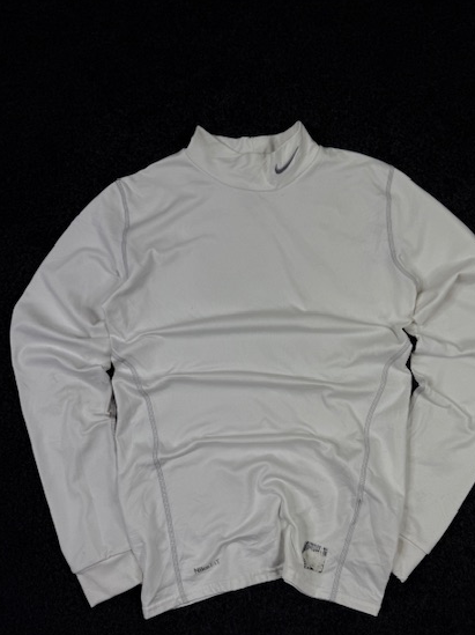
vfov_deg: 63.3
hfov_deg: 49.6
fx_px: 513
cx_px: 267
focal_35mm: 28
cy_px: 355
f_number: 1.78
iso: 80
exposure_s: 1/497
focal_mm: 6.76
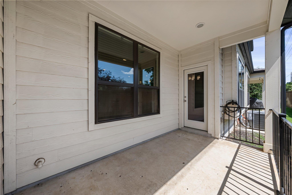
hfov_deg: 108.3
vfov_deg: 85.5
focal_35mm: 13
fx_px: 105
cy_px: 98
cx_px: 146
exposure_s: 1/13
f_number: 11
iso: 160
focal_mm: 13
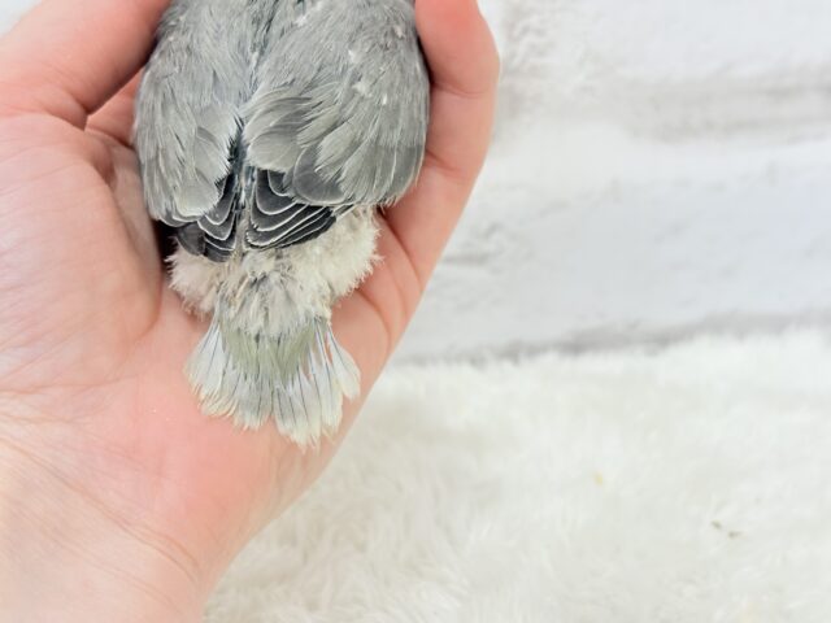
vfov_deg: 28.0
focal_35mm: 52
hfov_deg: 36.8
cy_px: 312
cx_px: 416
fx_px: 1248
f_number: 1.6
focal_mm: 5.96
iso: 100
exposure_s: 1/100
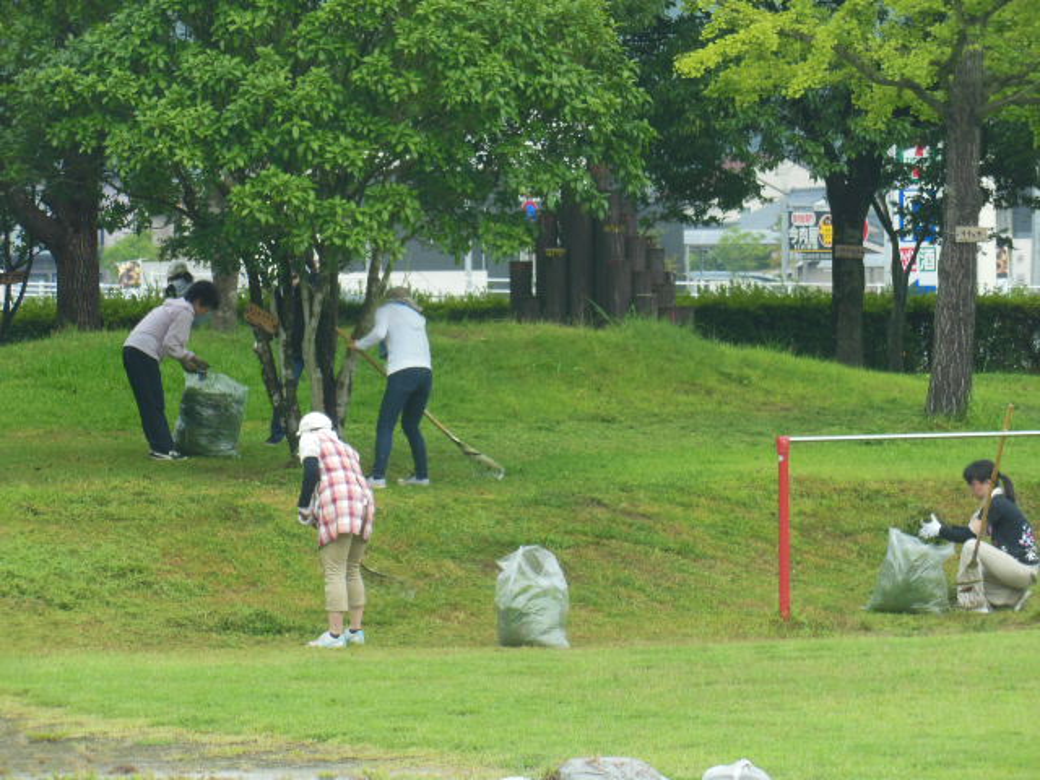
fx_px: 6610
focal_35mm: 220
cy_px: 390
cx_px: 520
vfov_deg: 6.8
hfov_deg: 9.0
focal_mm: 39.3
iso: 125
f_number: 5.9
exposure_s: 1/100
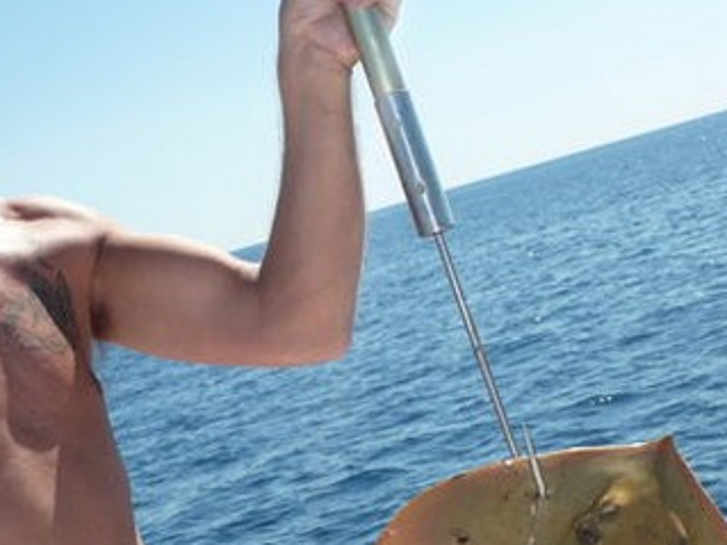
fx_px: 1826
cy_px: 388
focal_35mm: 87
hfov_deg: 22.5
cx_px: 269
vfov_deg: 16.9
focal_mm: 7.8
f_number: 4.3
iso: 100
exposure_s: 1/640
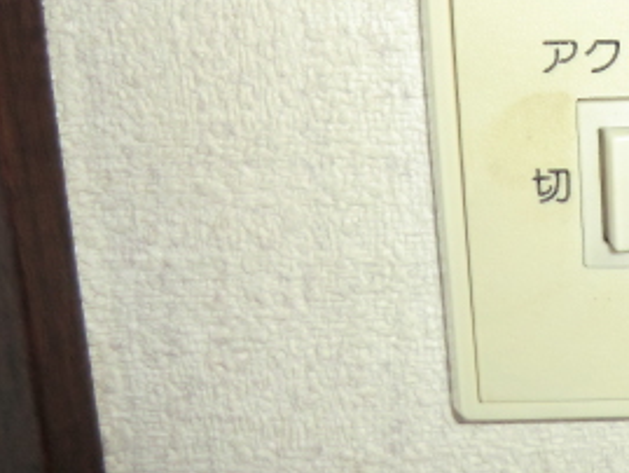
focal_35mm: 57
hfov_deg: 29.7
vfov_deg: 24.8
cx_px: 723
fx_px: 1036
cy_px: 35
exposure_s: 1/30
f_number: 3.2
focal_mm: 4.3
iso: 200
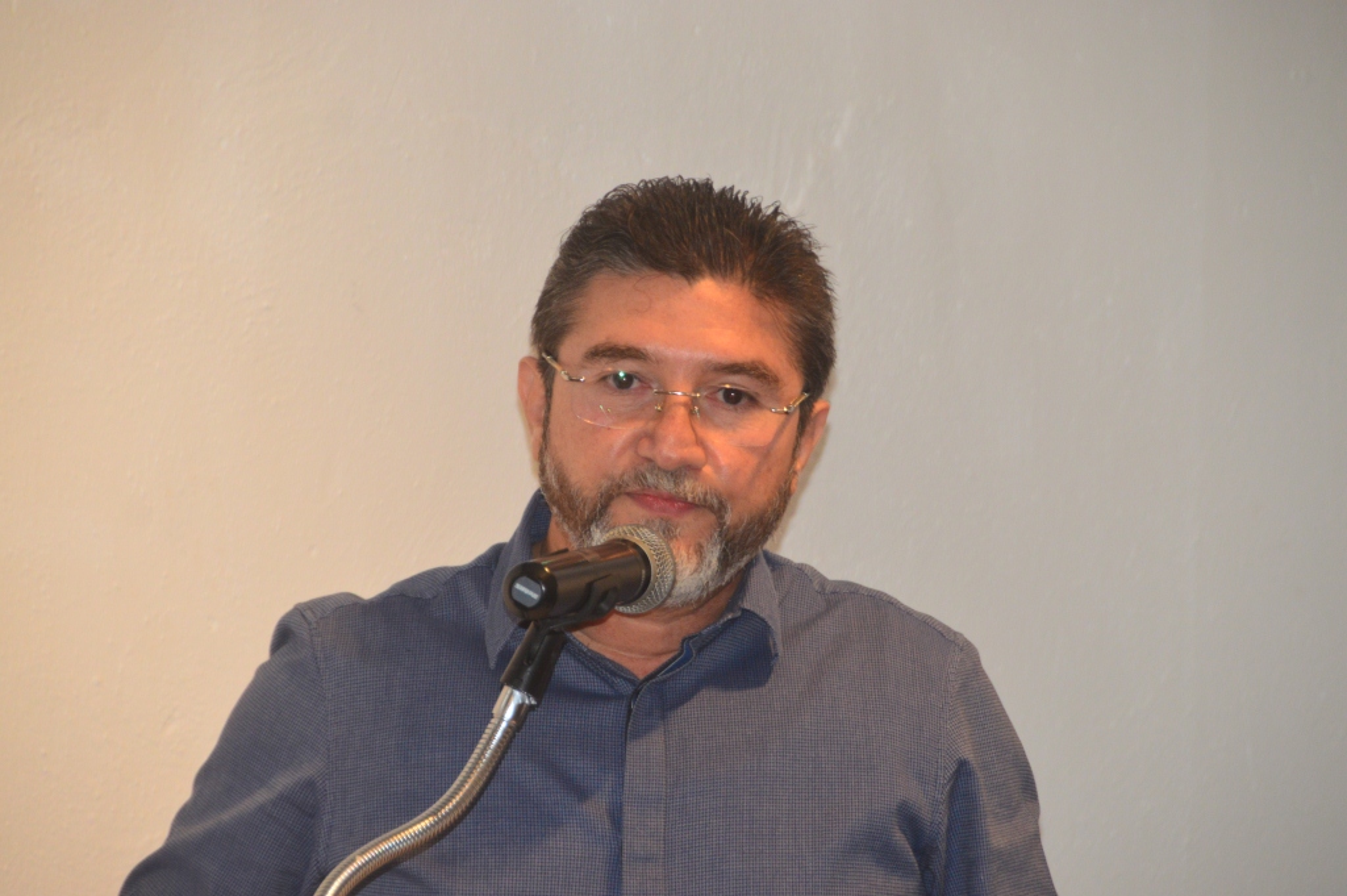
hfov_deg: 8.1
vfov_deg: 5.4
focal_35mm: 255
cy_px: 448
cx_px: 674
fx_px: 9533
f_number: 5.6
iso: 800
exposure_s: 1/60
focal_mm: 170
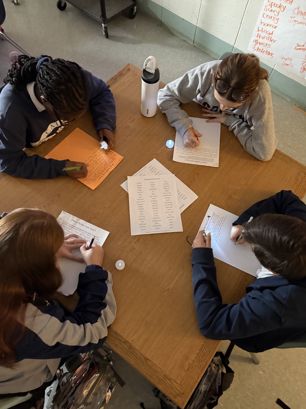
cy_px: 204
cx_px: 153
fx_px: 283
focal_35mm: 24
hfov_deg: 56.8
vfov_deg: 71.6
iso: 1250
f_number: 1.78
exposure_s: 1/30
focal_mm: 6.76
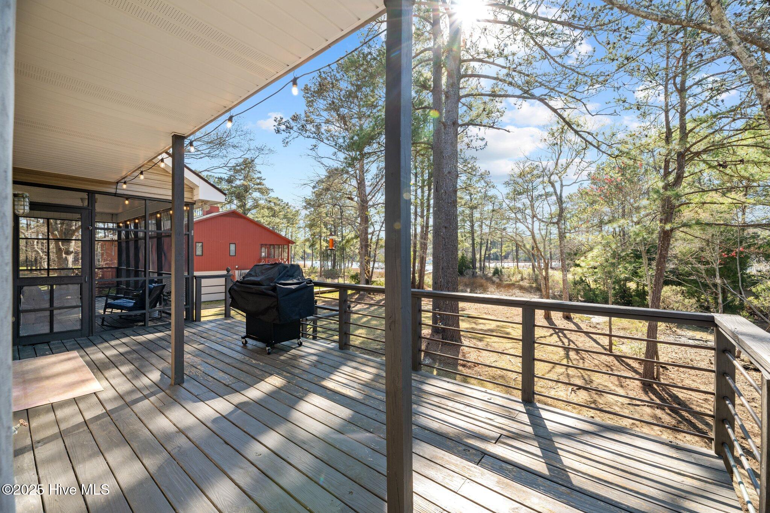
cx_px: 385
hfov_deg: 104.3
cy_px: 256
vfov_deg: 81.2
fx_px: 299
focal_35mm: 14
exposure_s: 1/80
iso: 250
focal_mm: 14
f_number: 9
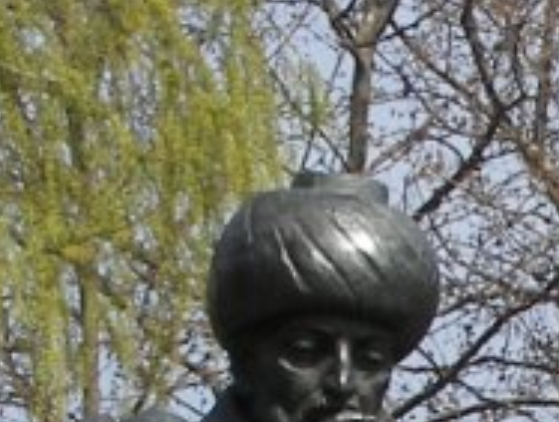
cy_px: 1039
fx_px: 11407
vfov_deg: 2.1
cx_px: 1258
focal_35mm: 705
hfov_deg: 2.8
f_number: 4.5
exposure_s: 1/500
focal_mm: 21.4
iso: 50
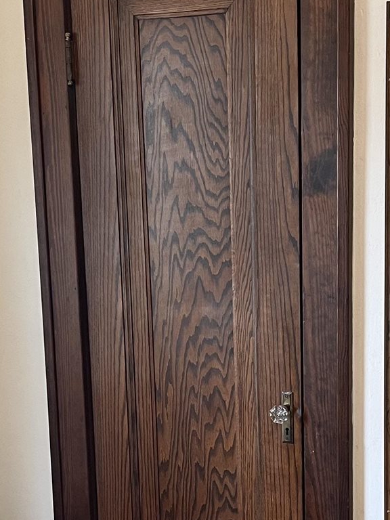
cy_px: 385
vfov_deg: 24.8
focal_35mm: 78
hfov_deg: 18.9
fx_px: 1172
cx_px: 200
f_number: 1.6
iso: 160
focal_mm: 5.1
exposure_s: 1/60
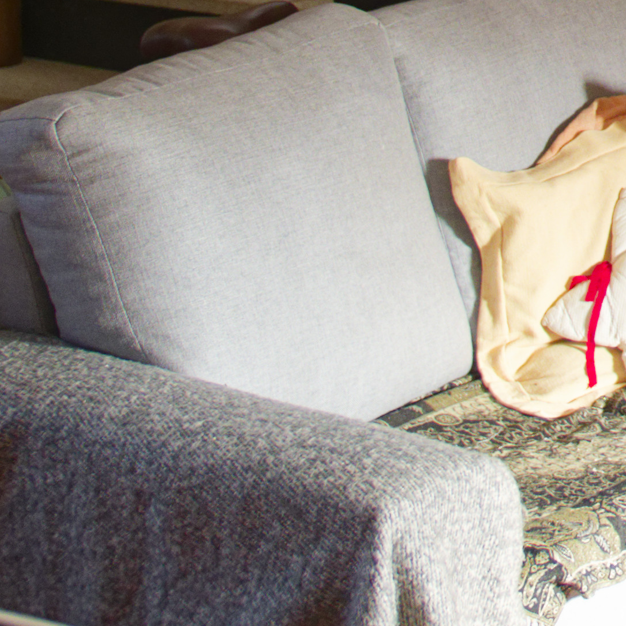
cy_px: -224
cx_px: 1126
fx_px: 2332
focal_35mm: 114
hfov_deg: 13.7
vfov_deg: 14.5
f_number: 1.3
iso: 500
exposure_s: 1/60
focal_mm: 13
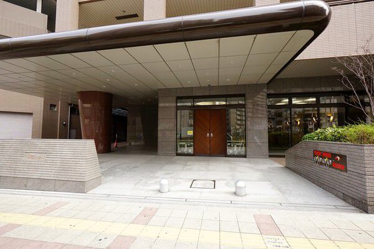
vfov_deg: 77.3
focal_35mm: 15
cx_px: 187
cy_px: 124
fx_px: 156
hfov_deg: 100.4
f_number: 11
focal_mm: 10
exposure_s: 1/60
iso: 400
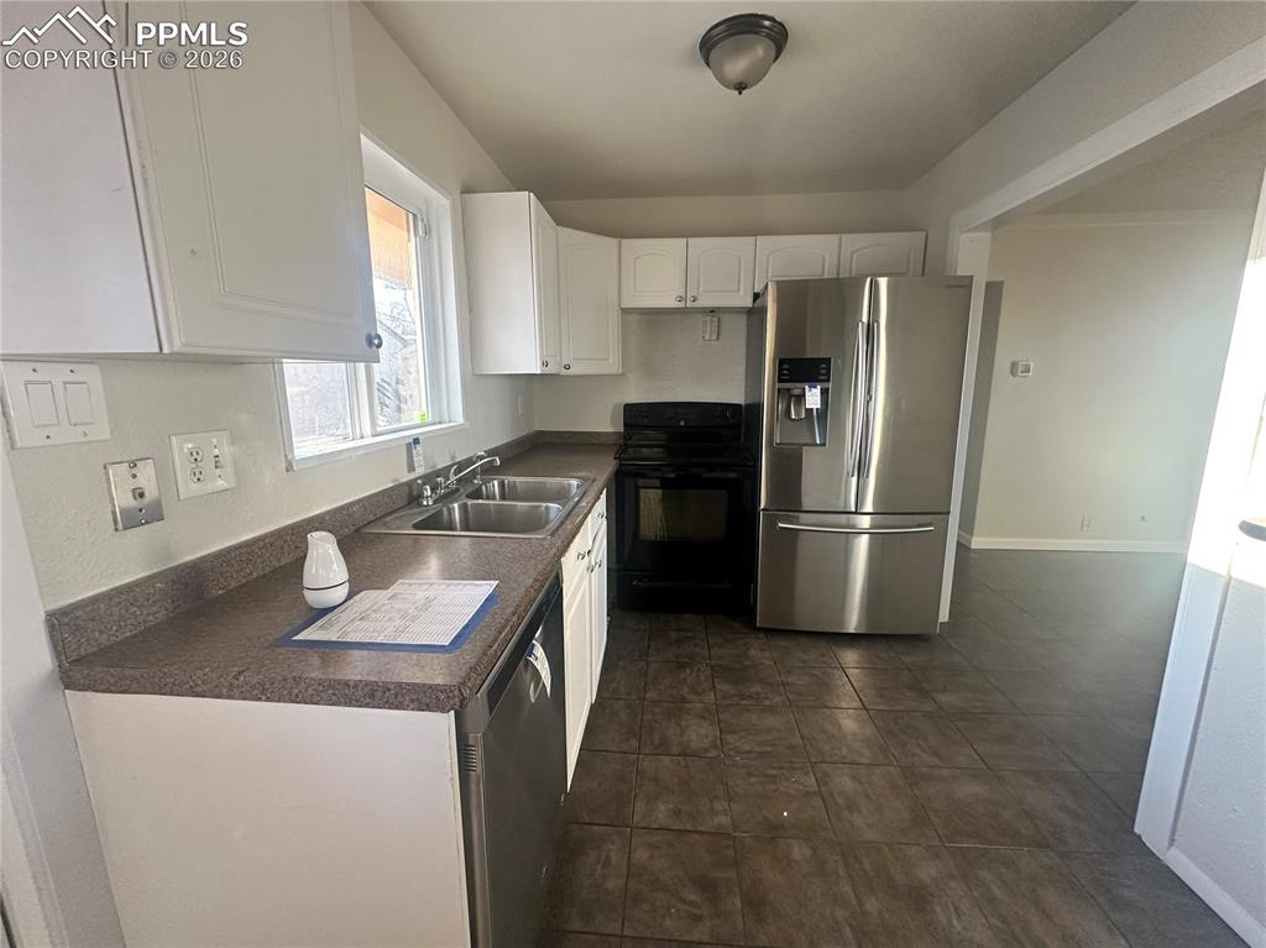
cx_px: 633
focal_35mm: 14
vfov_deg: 85.6
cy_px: 474
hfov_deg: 102.1
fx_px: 512
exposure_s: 1/99
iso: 200
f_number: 2.2
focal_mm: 2.22
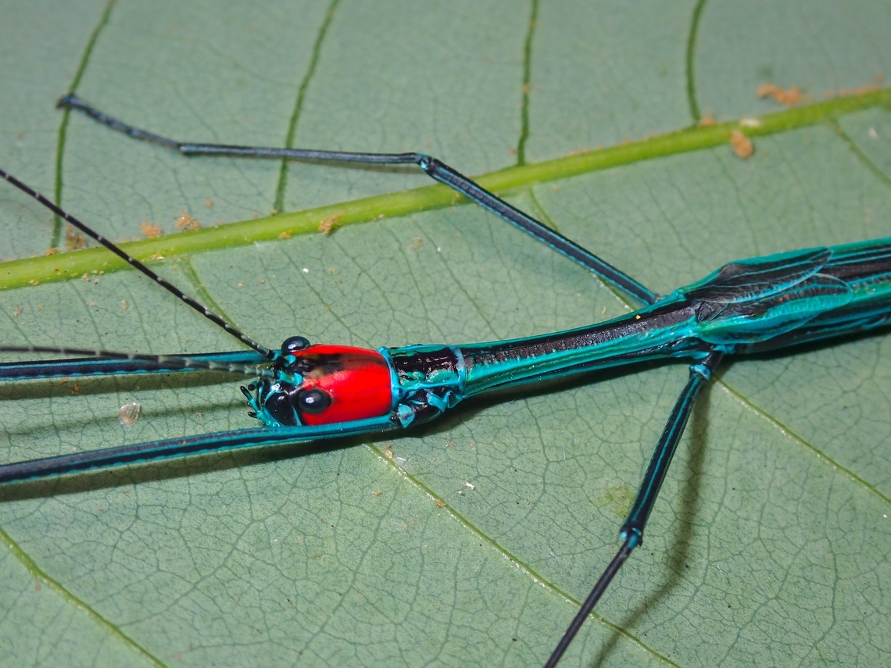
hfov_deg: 20.9
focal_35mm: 94
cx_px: 446
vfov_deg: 15.7
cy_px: 334
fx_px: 2420
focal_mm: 16.79
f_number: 6.3
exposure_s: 1/200
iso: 200
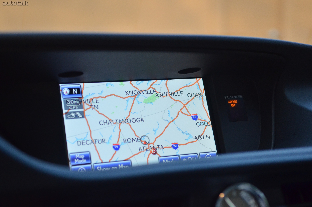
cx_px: 156
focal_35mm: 60
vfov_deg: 22.5
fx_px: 519
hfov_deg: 33.5
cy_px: 104
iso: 1600
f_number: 2.8
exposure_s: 1/250
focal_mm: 40
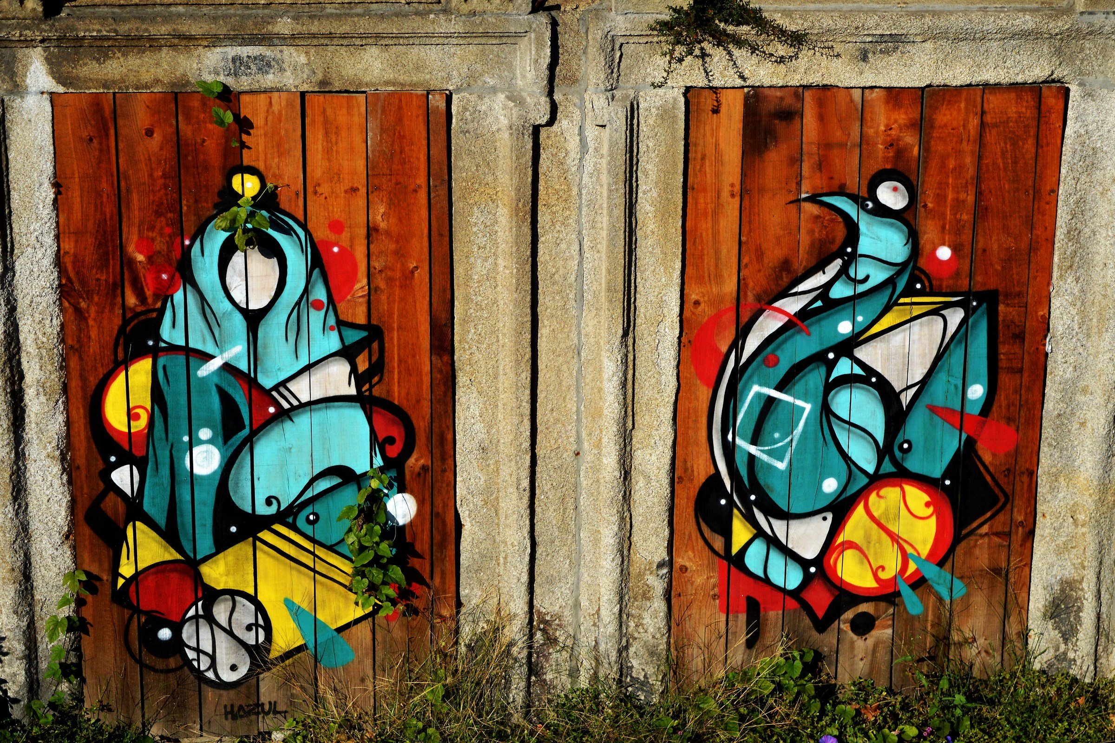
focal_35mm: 82
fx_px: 2555
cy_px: 372
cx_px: 558
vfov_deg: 16.5
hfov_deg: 24.6
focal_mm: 55
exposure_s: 1/3200
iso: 400
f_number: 5.6
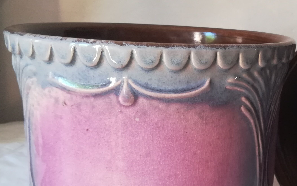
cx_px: 257
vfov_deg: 24.8
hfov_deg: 36.8
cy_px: 112
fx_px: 421
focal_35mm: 52
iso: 200
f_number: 2.2
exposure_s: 1/33.3
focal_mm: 3.83
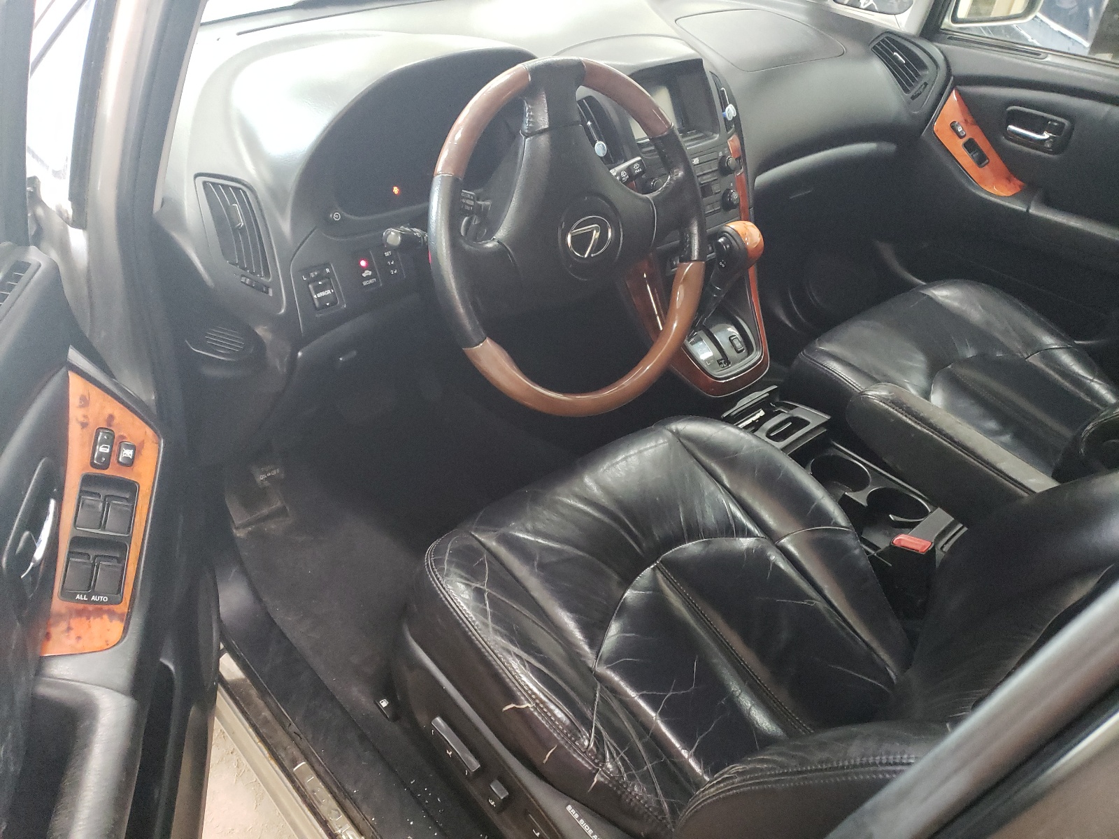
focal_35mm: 26
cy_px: 420
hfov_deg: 67.3
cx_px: 560
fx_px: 840
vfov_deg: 53.1
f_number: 1.5
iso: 491
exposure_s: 1/24
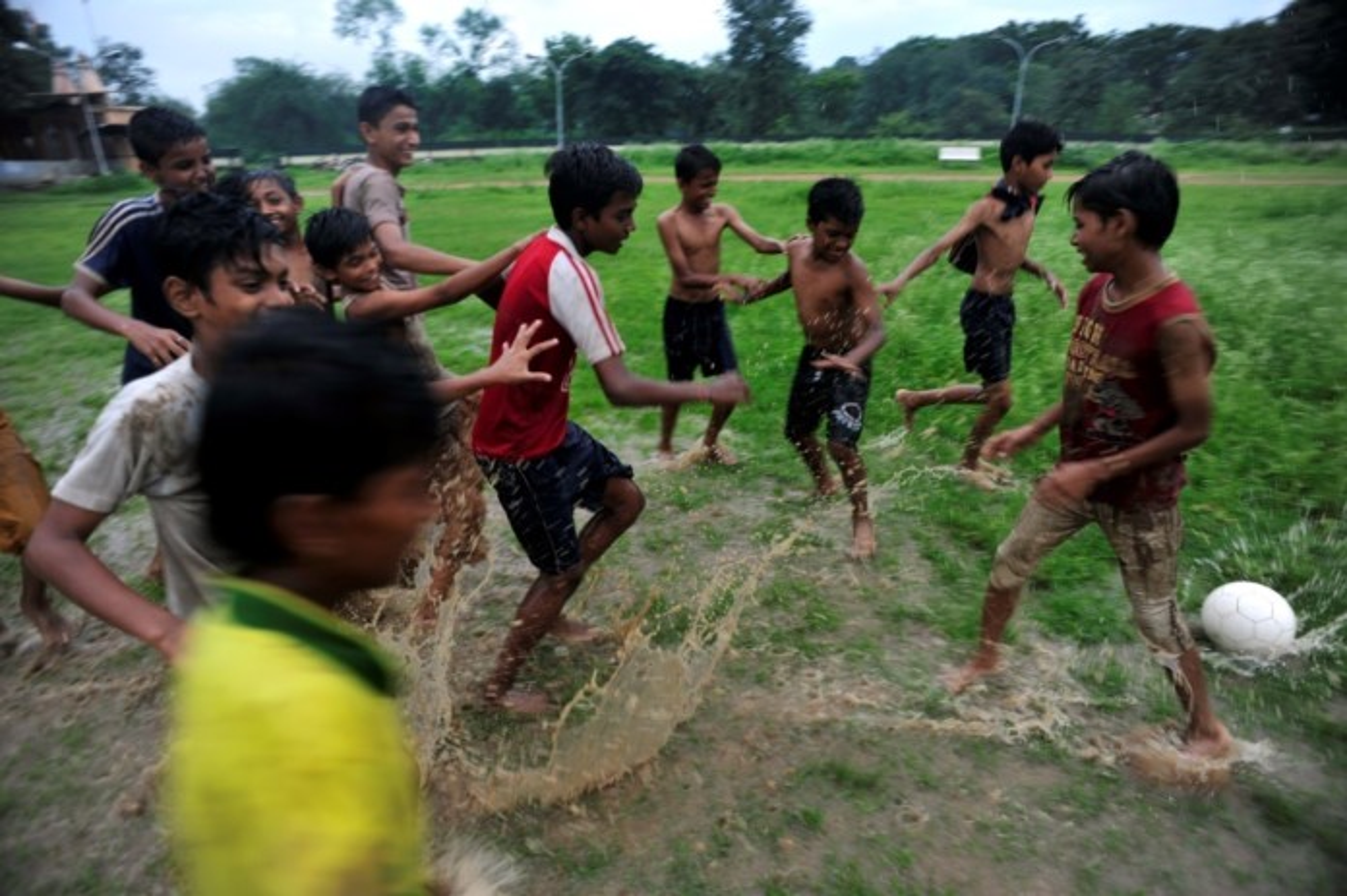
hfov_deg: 84.0
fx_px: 748
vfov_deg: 61.9
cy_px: 448
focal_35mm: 20
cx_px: 674
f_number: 4
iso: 400
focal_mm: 20
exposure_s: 1/80
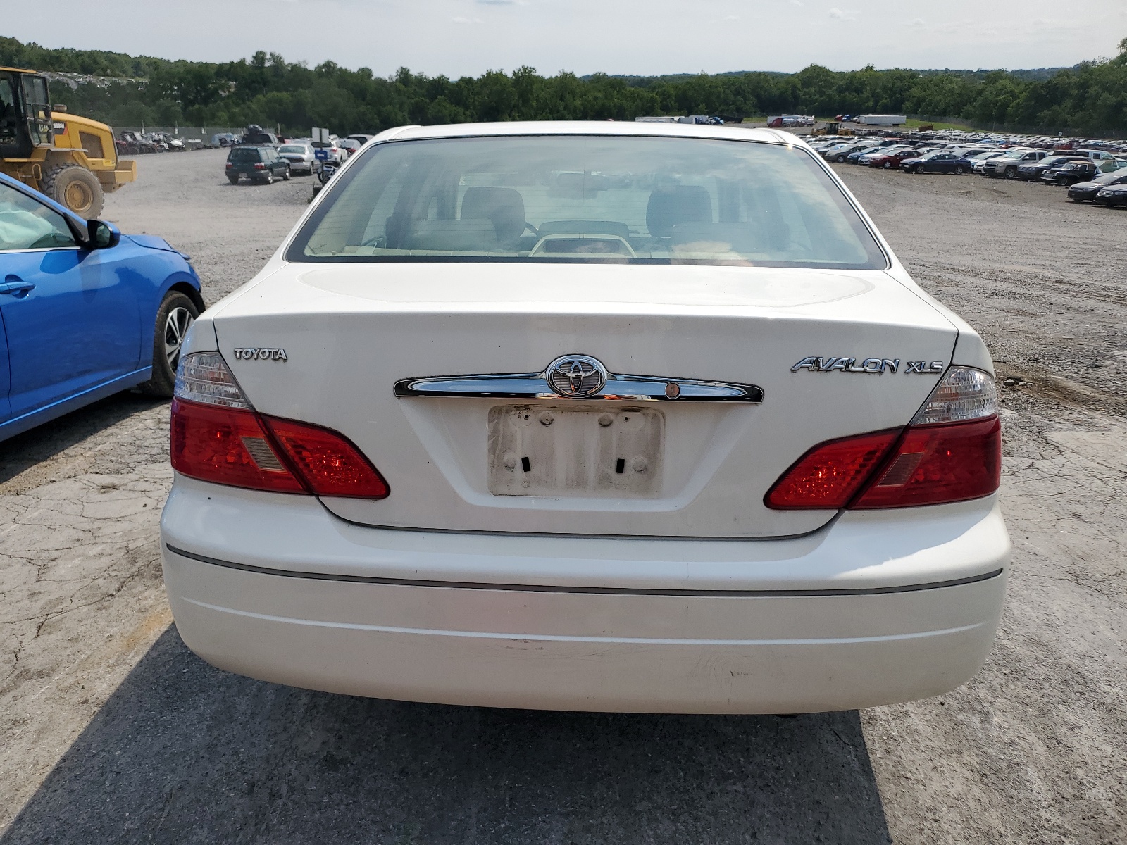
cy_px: 422
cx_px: 564
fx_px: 846
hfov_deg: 67.3
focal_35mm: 26
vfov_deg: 53.1
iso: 50
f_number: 1.5
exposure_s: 1/5000
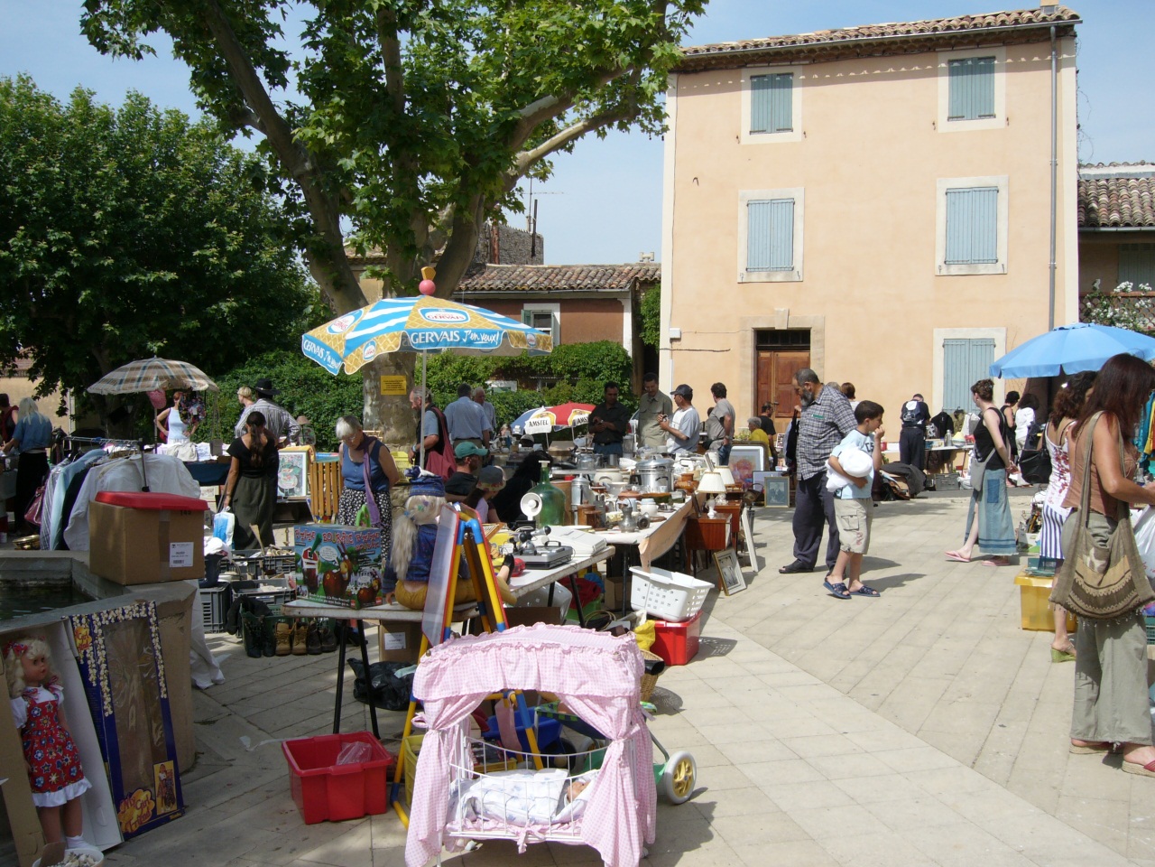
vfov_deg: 40.7
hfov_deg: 52.6
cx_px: 578
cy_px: 434
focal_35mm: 35
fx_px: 1168
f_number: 8
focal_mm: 5.8
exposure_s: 1/200
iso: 80
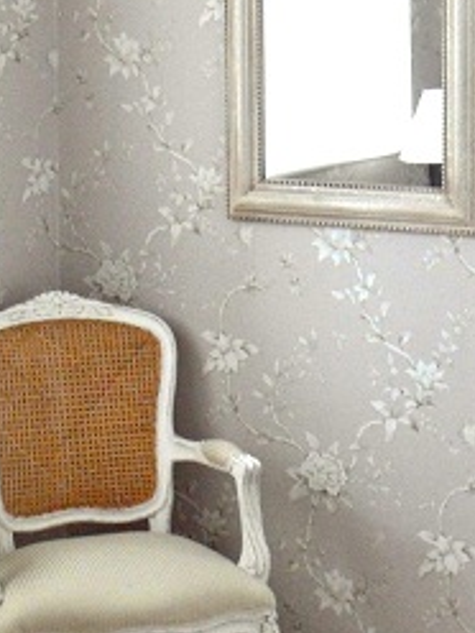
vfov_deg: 18.0
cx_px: 335
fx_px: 1994
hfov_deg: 13.6
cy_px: 176
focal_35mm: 109
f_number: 3.7
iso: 160
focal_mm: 7.7
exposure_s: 1/45
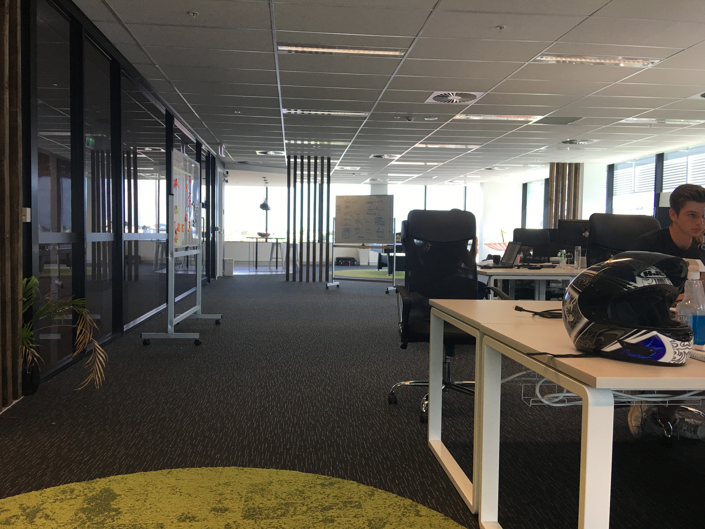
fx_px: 591
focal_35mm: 29
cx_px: 352
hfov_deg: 61.7
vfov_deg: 48.2
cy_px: 264
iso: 32
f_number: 2.2
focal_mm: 4.15
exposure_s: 1/50
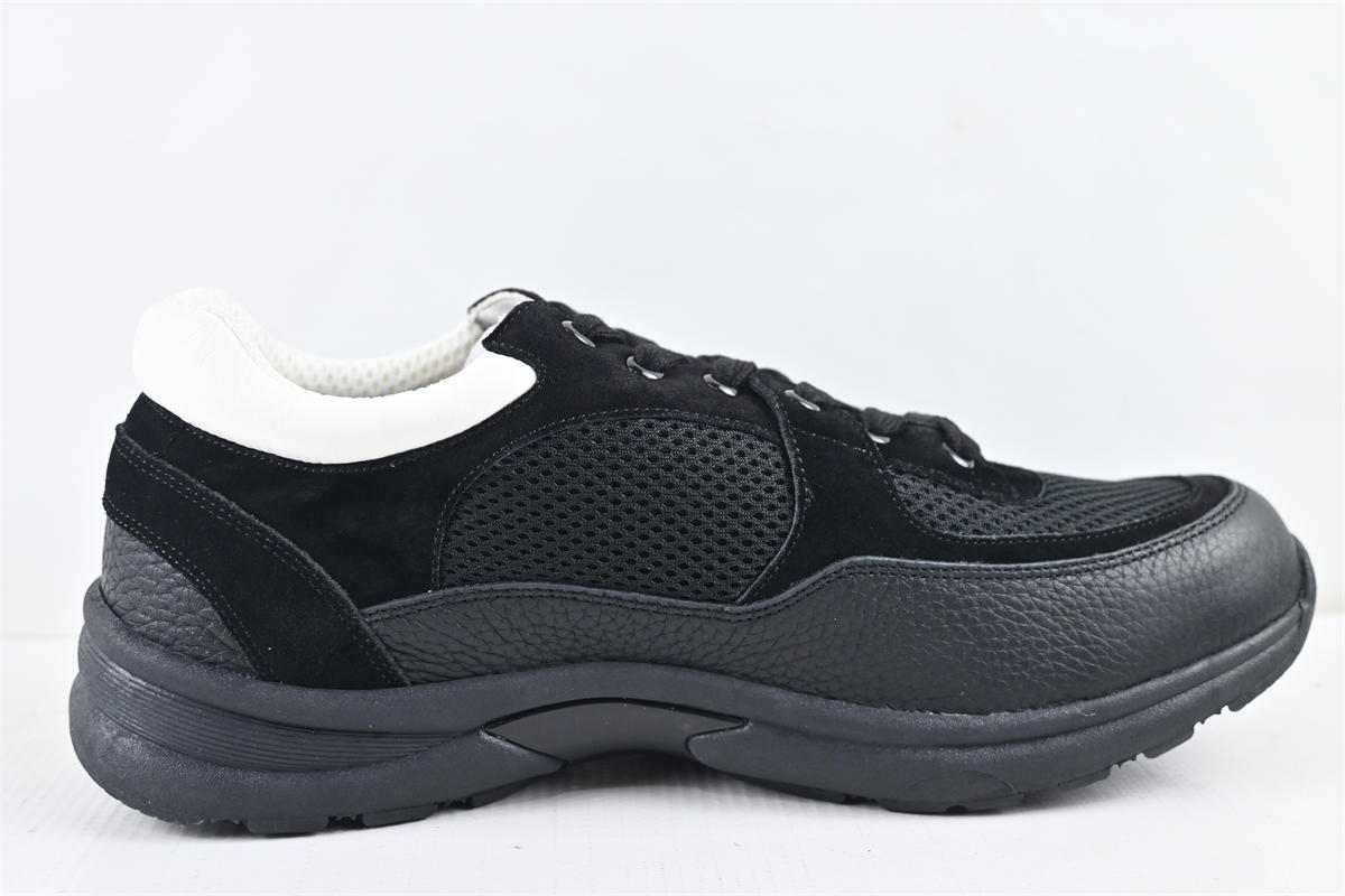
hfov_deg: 49.6
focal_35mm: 39
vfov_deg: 34.2
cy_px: 448
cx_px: 672
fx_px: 1457
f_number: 4.5
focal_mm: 26
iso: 560
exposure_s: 1/125
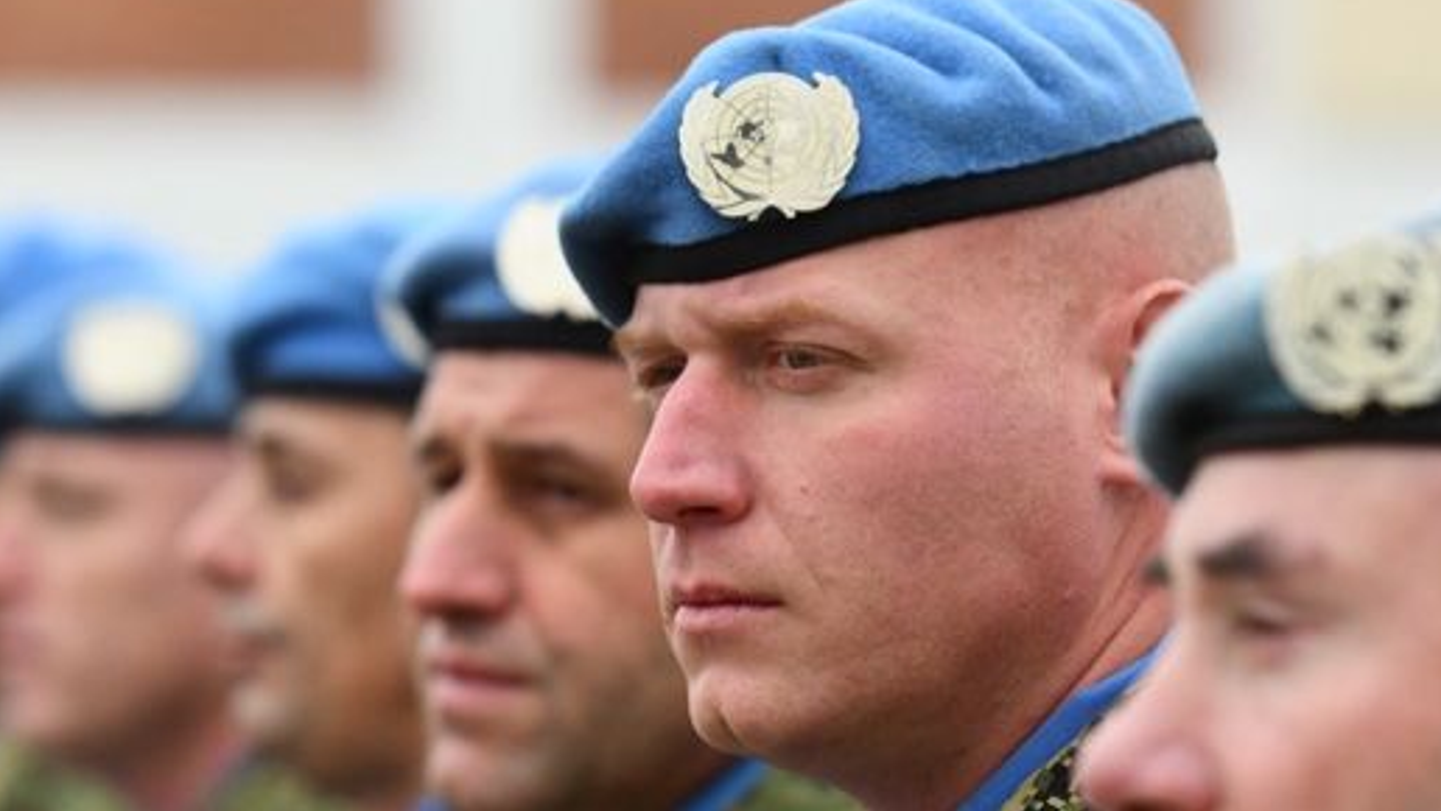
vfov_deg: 3.3
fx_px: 13988
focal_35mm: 366
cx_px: 487
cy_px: 859
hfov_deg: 5.9
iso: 500
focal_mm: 150
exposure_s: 1/640
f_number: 5
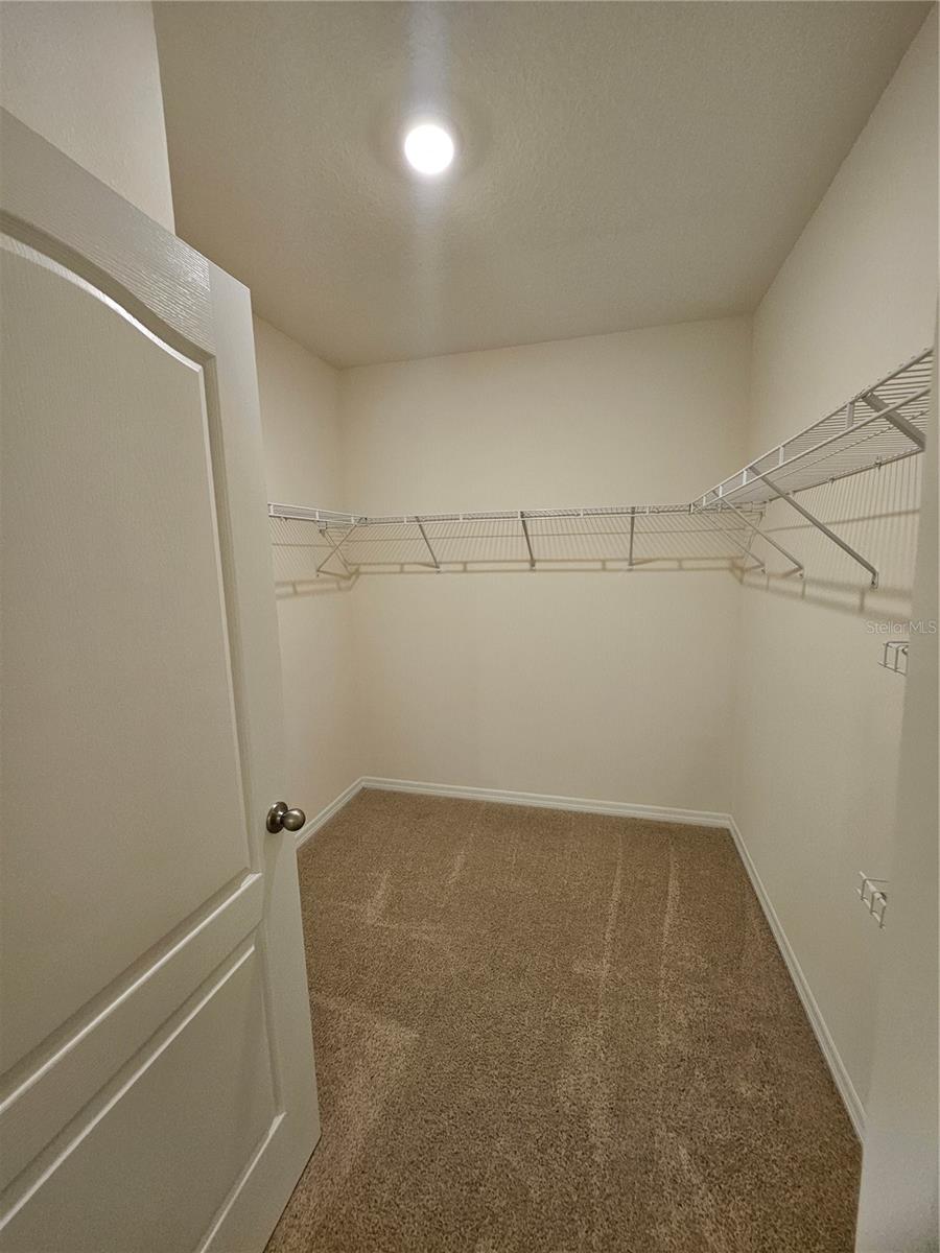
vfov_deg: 106.2
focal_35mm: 13
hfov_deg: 89.9
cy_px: 626
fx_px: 471
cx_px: 470
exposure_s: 1/60
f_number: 2.2
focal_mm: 1.7
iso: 200
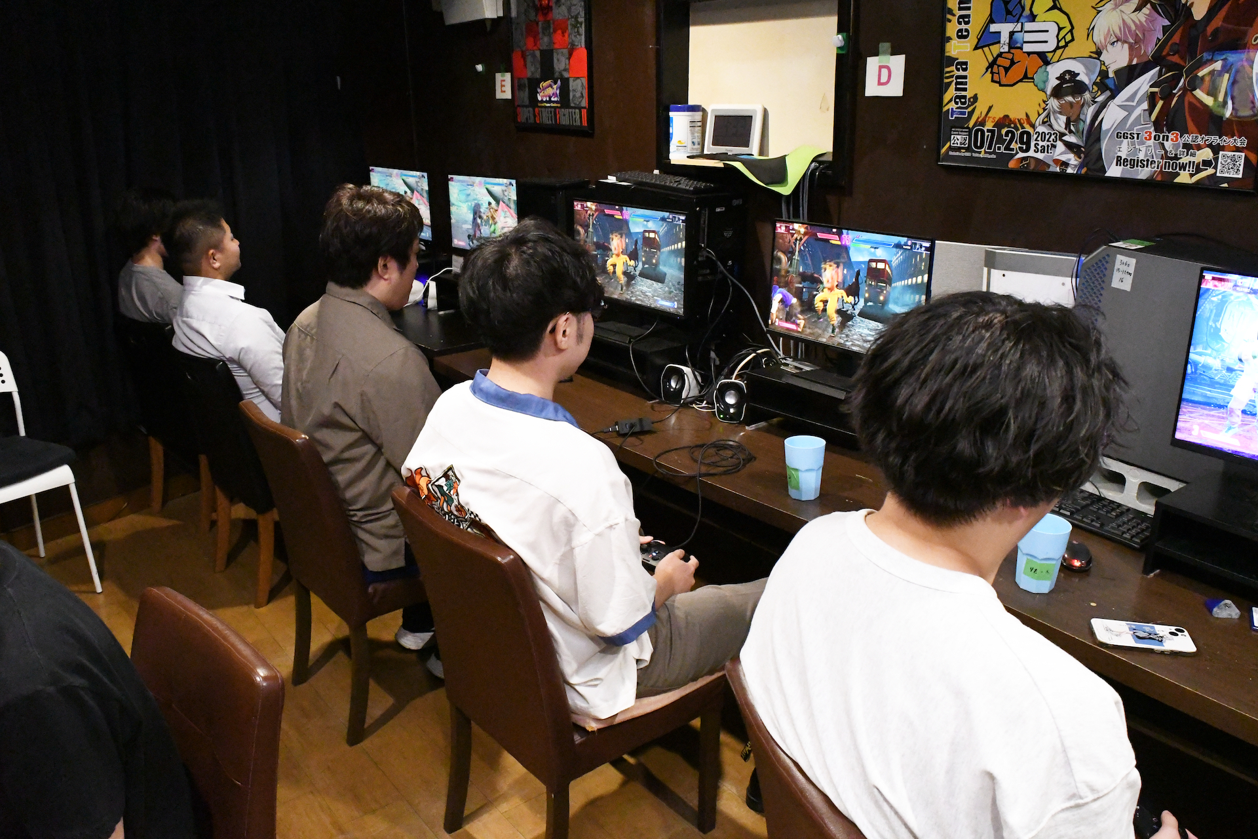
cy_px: 420
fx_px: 943
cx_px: 629
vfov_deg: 47.9
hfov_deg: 67.4
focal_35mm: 27
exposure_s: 1/60
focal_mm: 18
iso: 12800
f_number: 8
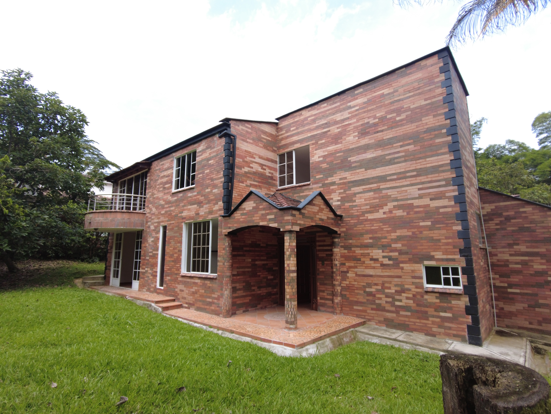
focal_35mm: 15
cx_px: 276
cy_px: 207
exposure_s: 1/400
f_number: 1.8
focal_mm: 3.2
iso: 100
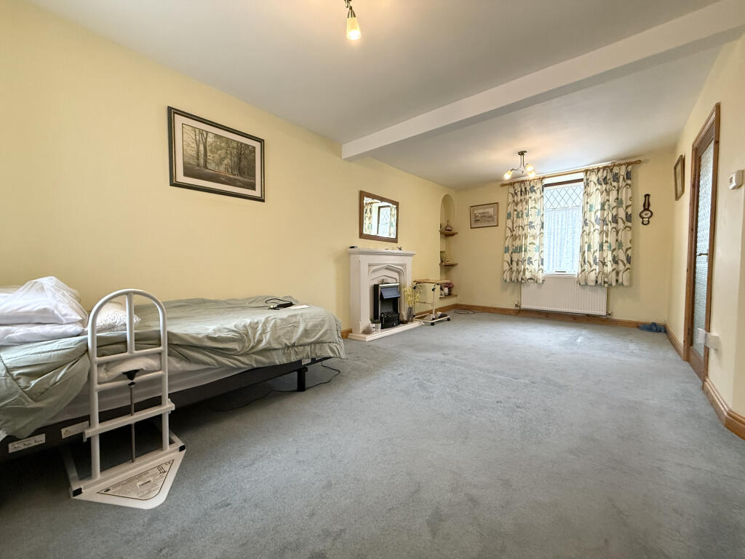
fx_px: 301
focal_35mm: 14
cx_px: 372
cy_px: 280
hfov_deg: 102.1
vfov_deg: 85.7
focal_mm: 2.22
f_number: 2.2
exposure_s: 1/100
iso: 320
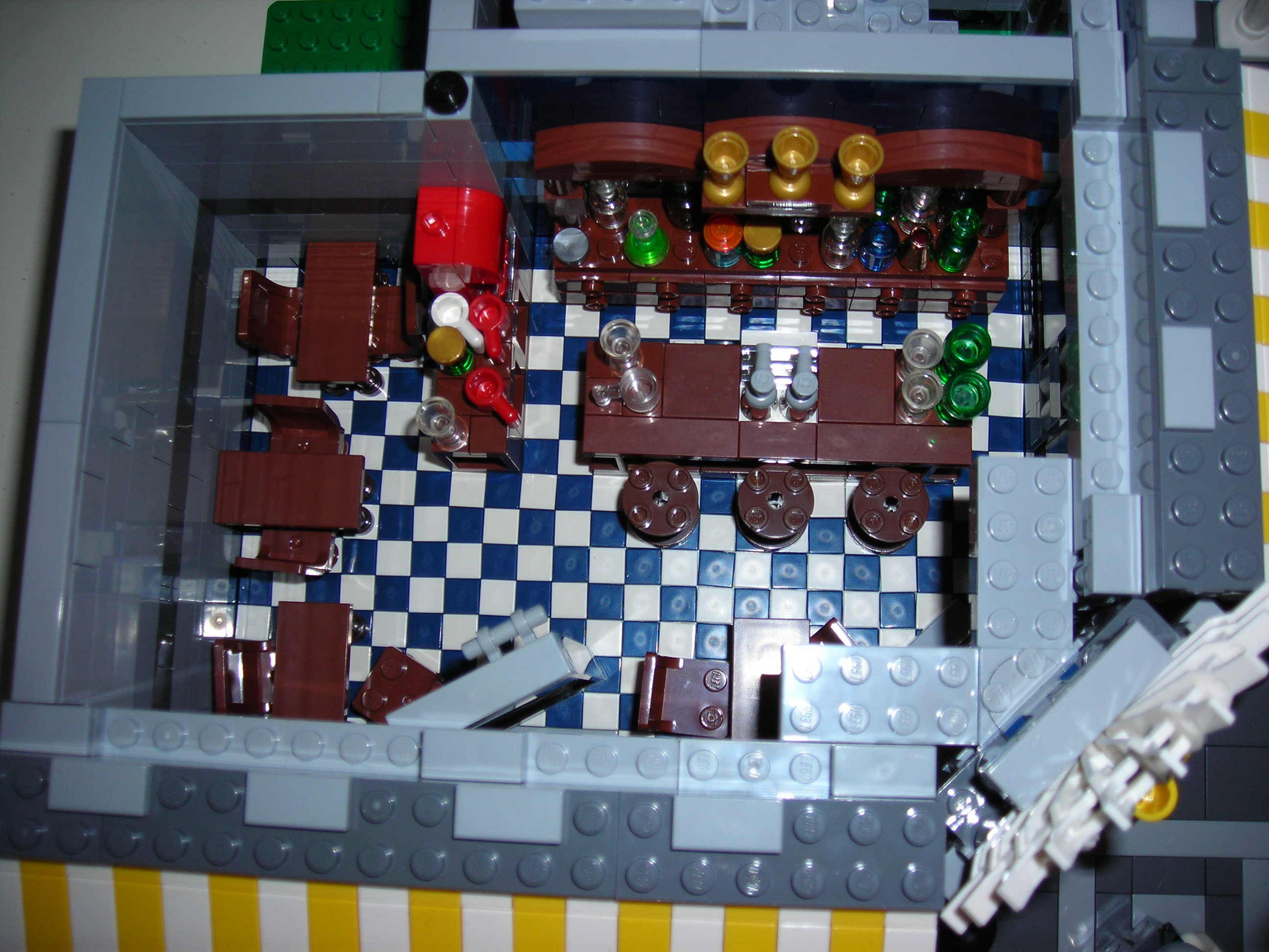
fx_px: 1393
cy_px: 476
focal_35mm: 38
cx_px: 634
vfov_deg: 37.7
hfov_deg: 49.0
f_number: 3.2
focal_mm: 6.3
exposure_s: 1/60.1
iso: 50
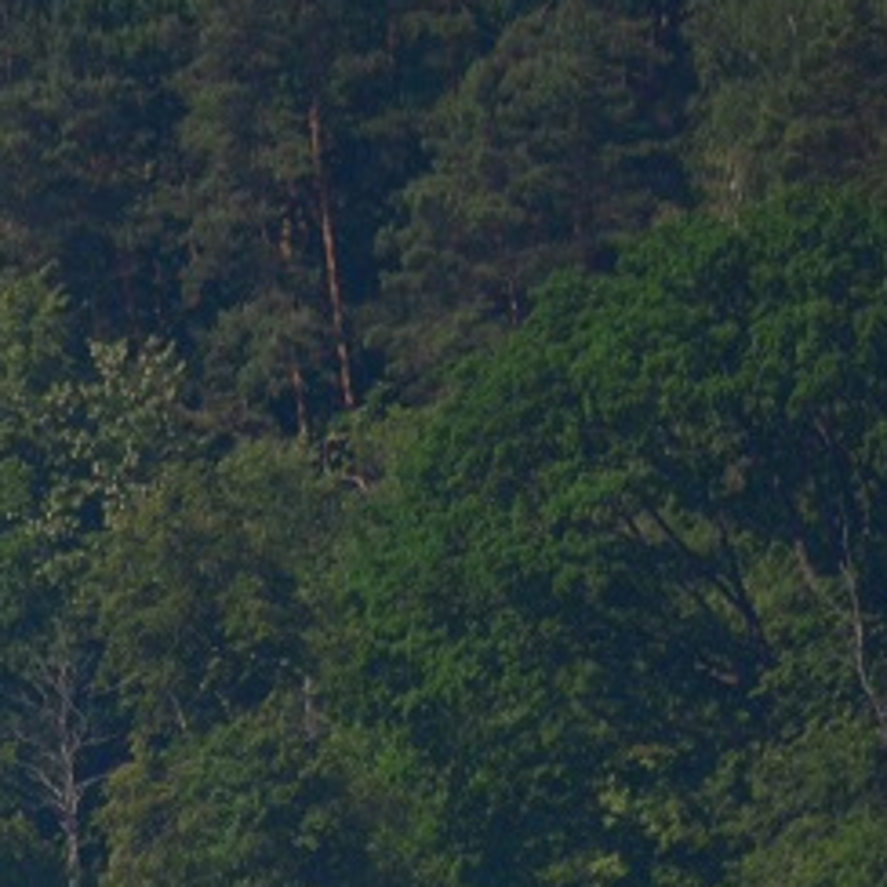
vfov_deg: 1.1
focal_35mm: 1559
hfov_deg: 1.1
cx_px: -714
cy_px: 958
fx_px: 45196
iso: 560
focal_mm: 300
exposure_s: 1/8000
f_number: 5.6
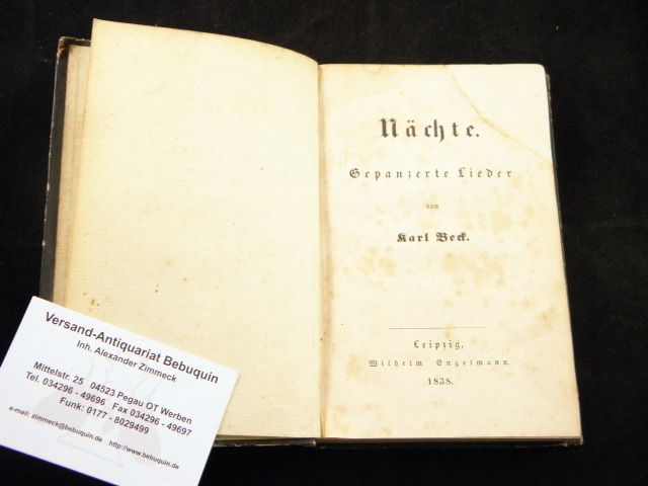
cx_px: 324
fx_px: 880
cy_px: 243
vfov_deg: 30.9
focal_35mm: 47
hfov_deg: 40.4
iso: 250
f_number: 3.9
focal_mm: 8.6
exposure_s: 1/40
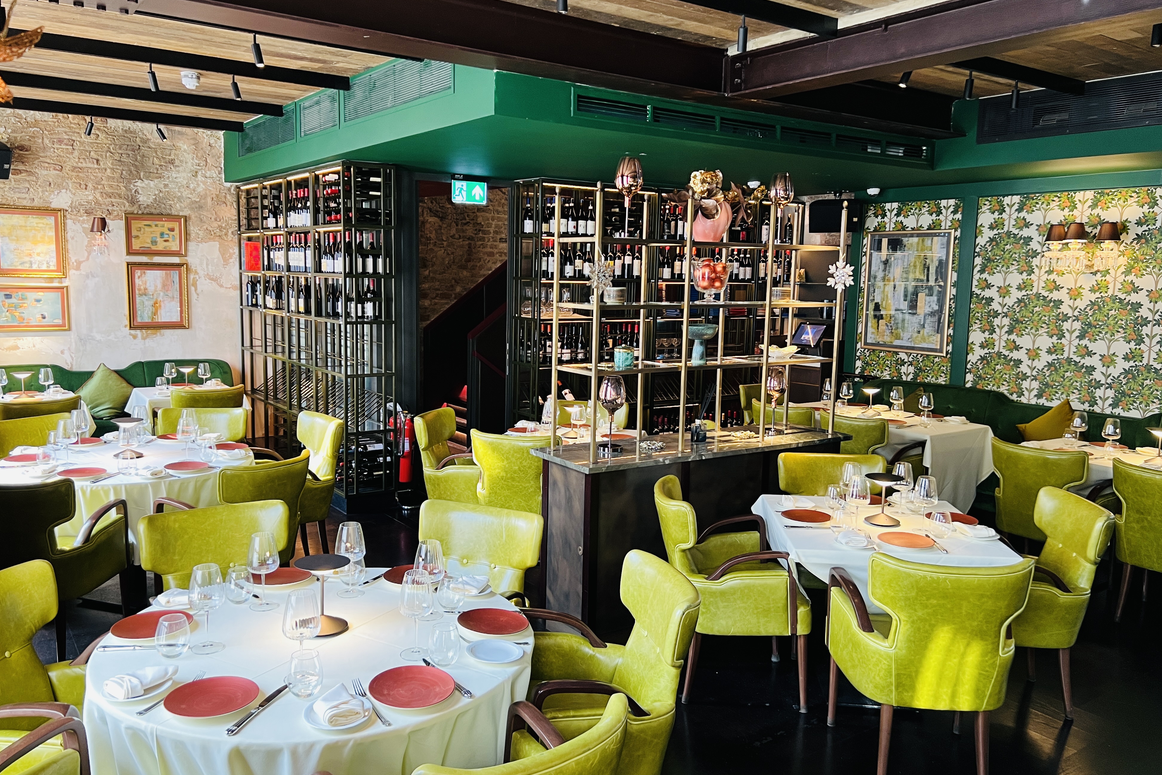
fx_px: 904
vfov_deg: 46.4
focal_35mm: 28
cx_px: 564
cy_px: 387
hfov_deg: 65.5
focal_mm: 5.7
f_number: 1.5
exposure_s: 1/60
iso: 160
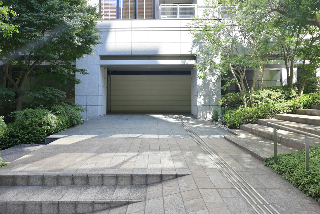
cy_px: 93
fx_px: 196
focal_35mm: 22
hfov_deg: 78.5
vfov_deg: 57.1
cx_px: 153
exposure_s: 1/100
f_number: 5.6
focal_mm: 14
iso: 64
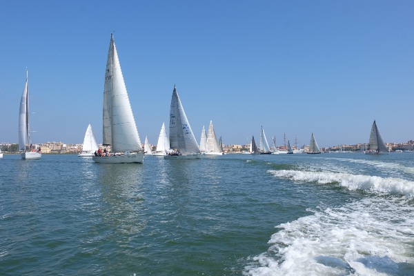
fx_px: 333
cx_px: 207
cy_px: 138
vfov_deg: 45.0
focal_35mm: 29
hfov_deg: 63.7
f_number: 13
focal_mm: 19
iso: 200
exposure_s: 1/210
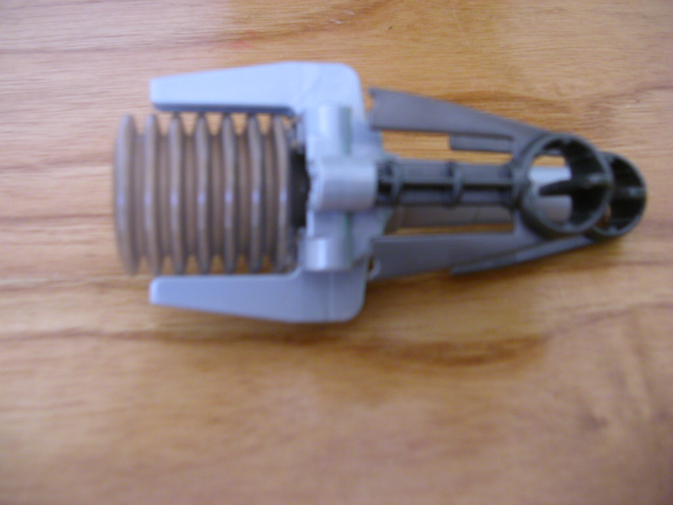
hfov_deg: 50.1
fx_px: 719
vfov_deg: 38.7
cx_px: 336
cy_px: 252
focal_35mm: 37
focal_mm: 5.6
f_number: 2.7
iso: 100
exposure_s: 1/20
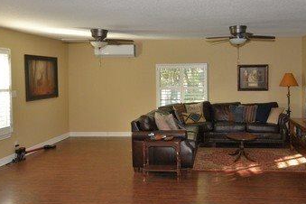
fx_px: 289
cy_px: 74
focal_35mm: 34
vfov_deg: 38.6
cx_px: 192
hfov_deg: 55.1
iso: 1000
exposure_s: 1/125
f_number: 4
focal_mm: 12
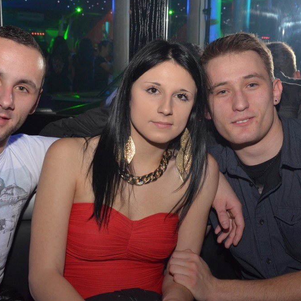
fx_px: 479
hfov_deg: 34.9
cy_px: 149
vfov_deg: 34.9
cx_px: 138
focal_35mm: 49
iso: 1000
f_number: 7.1
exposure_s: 1/50
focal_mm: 25
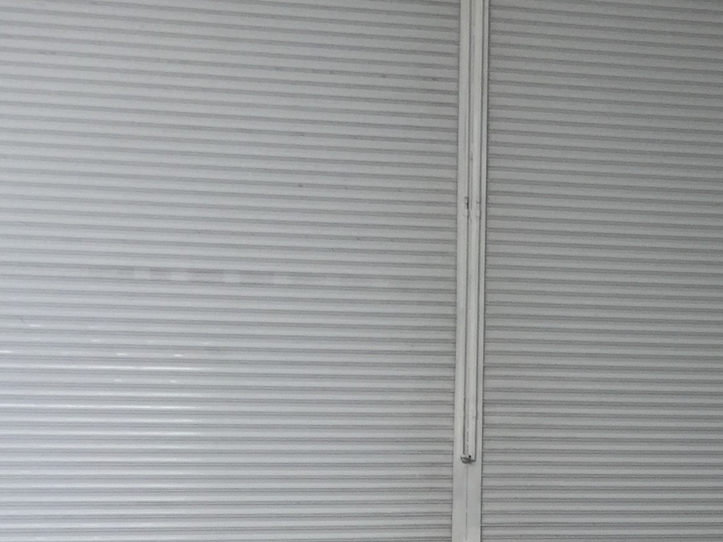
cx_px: 565
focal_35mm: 49
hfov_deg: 37.7
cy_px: 404
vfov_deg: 29.2
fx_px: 1023
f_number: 2.2
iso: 50
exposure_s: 1/120
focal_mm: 4.15
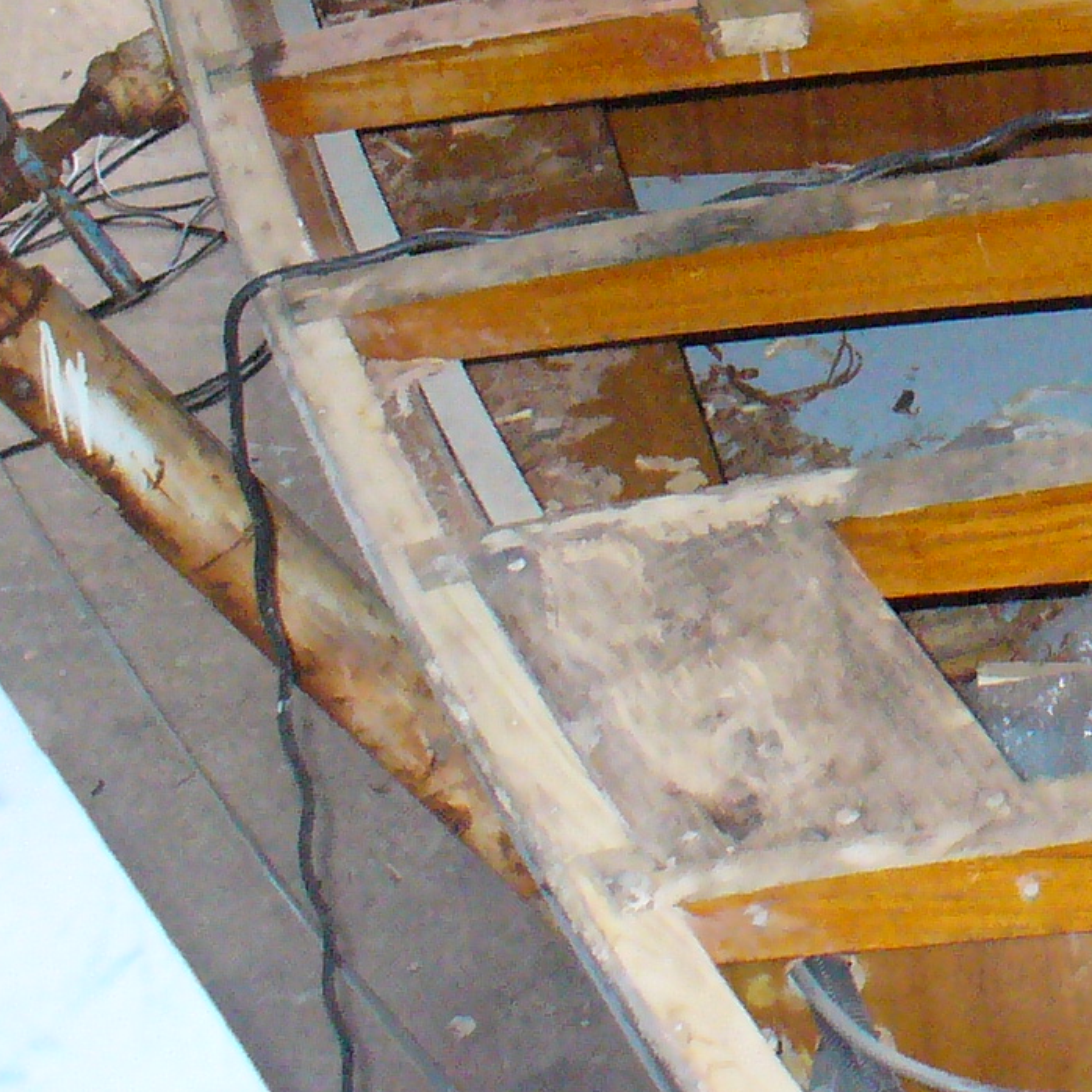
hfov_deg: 13.6
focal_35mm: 120
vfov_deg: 14.1
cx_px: 1669
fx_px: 4283
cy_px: -250
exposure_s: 1/60
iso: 400
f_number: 2.8
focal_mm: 6.1
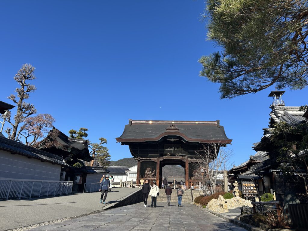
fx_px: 231
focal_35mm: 26
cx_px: 154
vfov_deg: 53.1
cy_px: 116
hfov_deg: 67.3
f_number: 1.5
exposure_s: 1/2915
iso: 50
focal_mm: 5.7
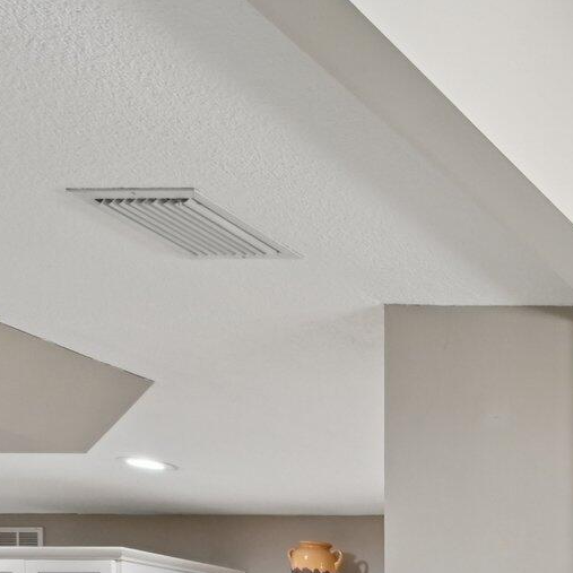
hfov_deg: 20.5
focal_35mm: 48
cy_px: 749
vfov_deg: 28.7
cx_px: 1095
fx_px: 899
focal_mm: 14
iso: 1000
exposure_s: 1/25
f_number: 8
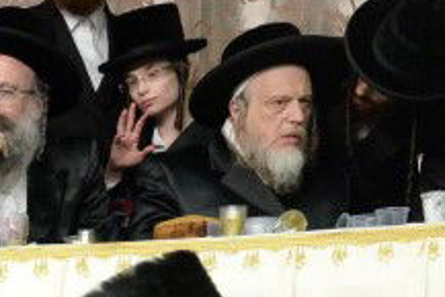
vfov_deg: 5.0
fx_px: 3278
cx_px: -494
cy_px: 725
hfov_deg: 7.4
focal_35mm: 265
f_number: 8
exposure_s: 1/100
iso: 5000
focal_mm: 50
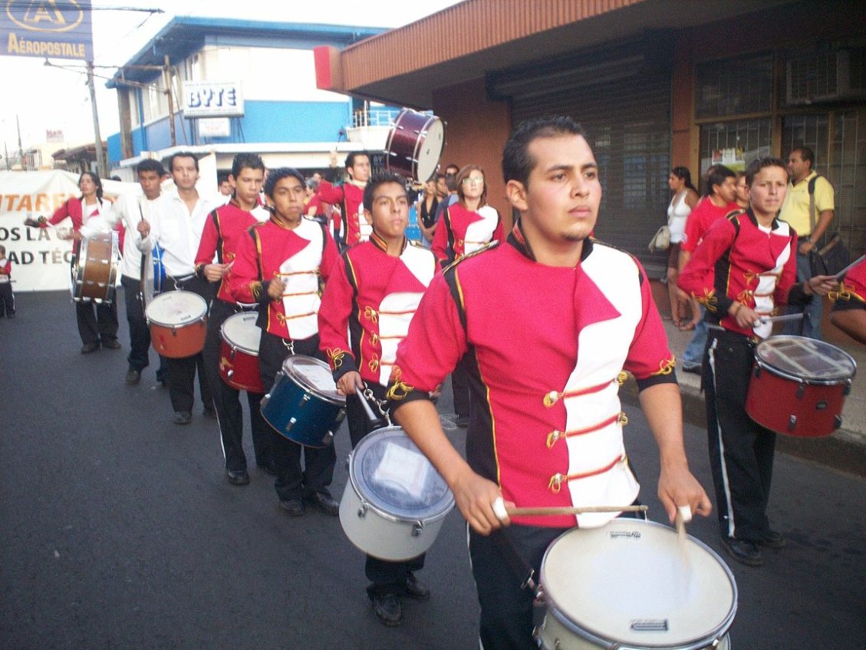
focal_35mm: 36
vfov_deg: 39.7
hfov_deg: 51.3
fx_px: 901
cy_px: 325
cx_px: 433
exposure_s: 1/37.1
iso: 140
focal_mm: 6
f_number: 4.5
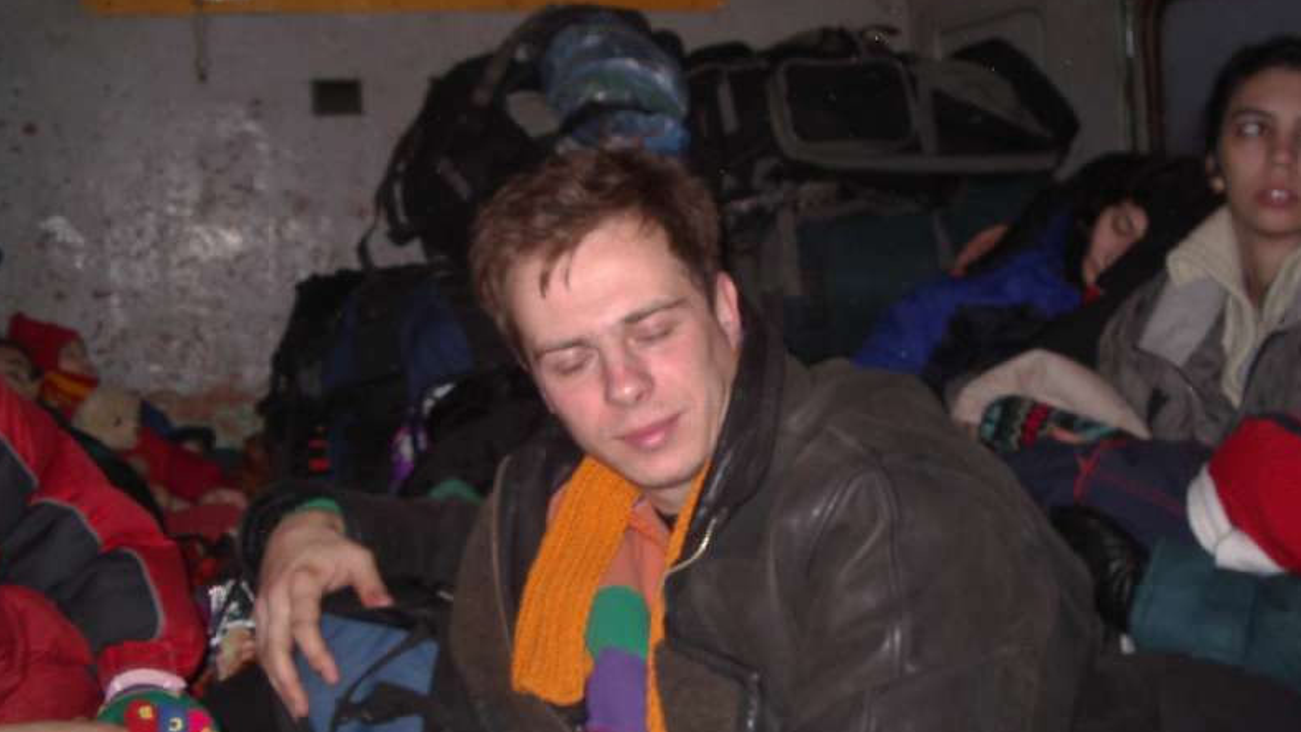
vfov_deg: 28.3
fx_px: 1449
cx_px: 651
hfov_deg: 48.4
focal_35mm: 42
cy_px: 394
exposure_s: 1/60
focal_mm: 5.8
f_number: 4.8
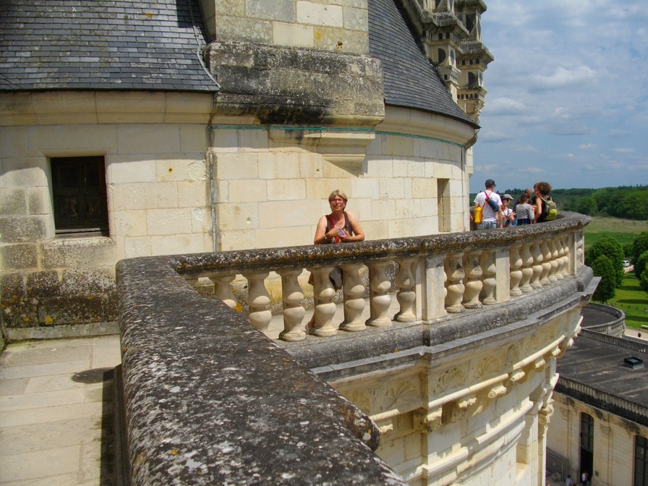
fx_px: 580
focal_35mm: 31
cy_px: 243
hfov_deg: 58.4
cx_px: 324
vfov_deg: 45.4
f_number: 8.8
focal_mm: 5.7
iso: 100
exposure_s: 1/320
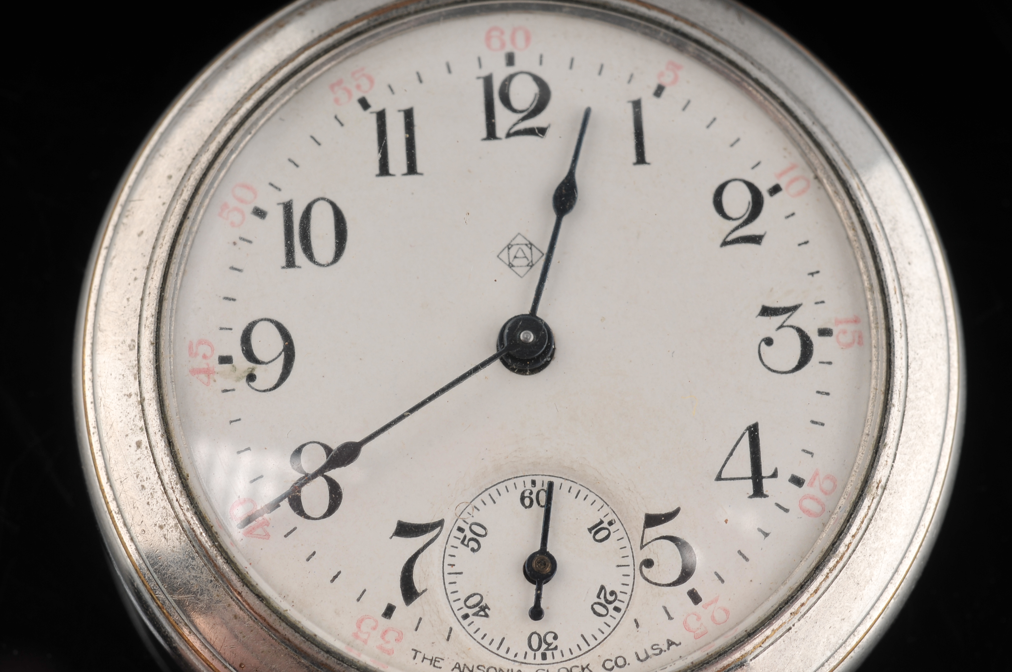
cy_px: 336
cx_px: 506
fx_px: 2527
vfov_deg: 15.2
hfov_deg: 22.6
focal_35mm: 90
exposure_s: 1/200
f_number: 14
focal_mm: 60
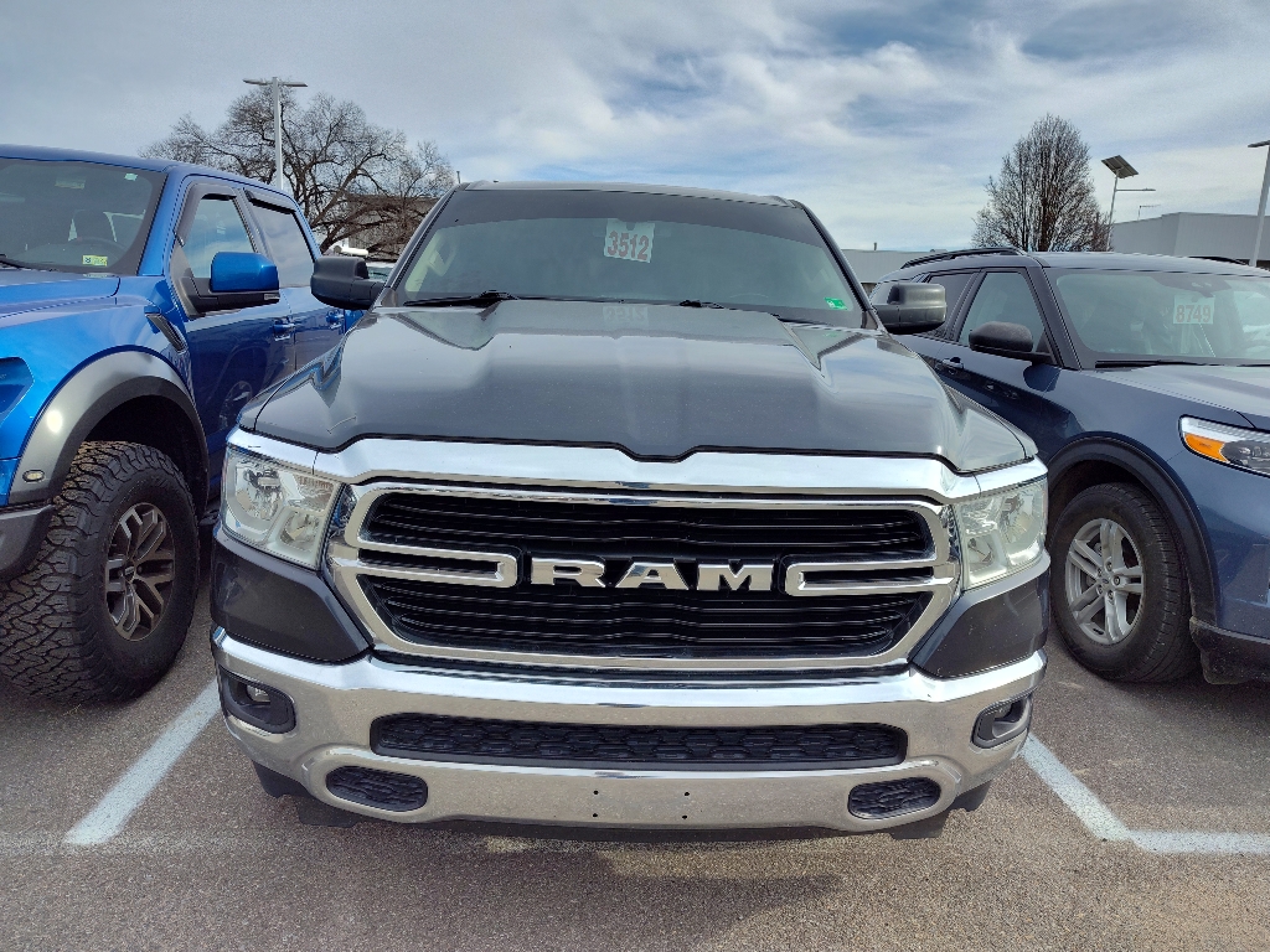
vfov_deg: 58.9
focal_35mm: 23
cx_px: 635
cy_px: 476
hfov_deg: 73.9
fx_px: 844
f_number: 1.8
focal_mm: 5.56
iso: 100
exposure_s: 1/1250
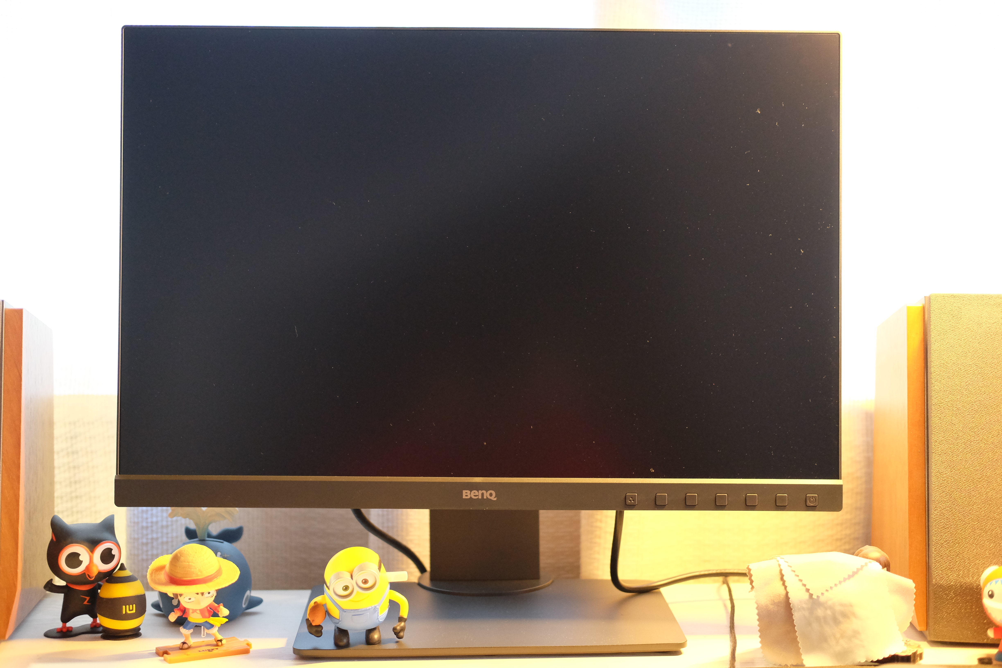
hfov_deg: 37.5
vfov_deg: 25.5
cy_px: 334
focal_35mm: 53
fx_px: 1475
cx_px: 501
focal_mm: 35
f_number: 2
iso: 2500
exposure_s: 1/60
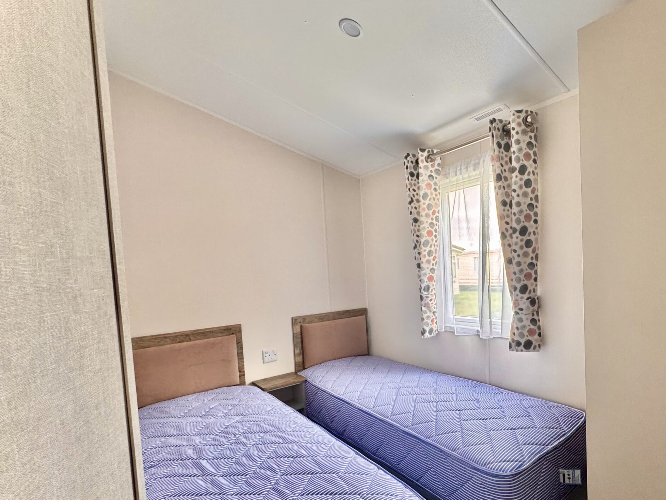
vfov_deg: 68.3
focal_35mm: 19
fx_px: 366
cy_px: 289
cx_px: 444
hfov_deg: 81.8
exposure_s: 1/99
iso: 320
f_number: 2.2
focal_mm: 2.22
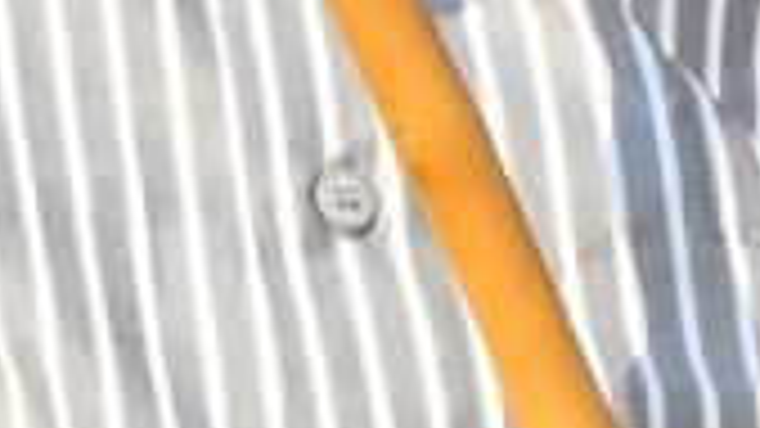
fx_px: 17006
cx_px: 369
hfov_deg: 2.6
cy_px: -1376
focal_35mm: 844
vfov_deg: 1.4
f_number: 18
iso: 800
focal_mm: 70
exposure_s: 1/320
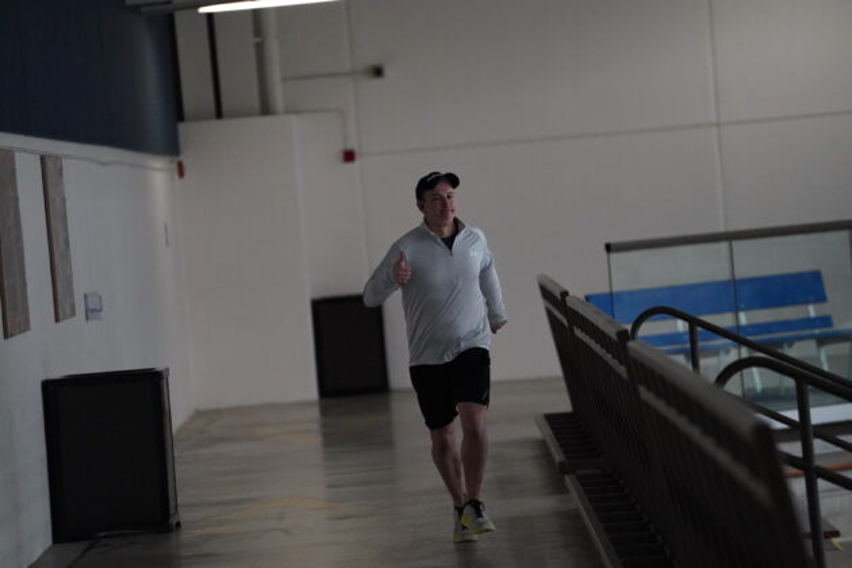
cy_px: 284
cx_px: 426
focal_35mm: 198
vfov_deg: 6.9
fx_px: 4686
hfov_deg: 10.4
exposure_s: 1/2500
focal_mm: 198
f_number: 2.8
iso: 10000
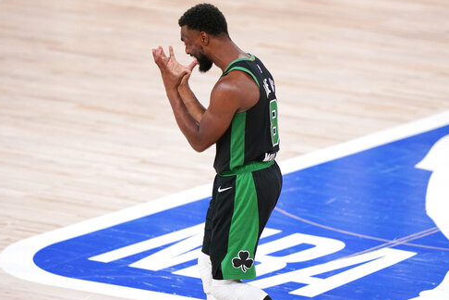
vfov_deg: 3.3
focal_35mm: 421
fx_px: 5250
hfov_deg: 4.9
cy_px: 152
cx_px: 230
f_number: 2.8
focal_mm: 400
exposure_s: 1/2000
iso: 4000
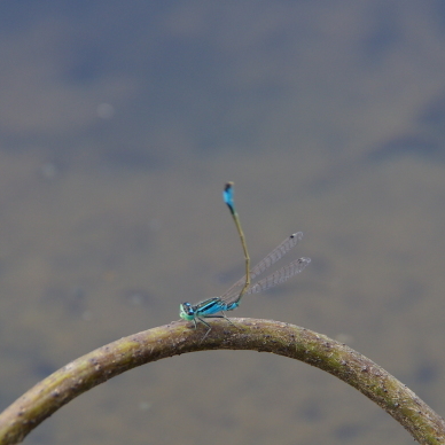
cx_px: 219
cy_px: 274
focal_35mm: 453
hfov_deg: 3.9
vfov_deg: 3.9
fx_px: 6588
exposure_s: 1/160
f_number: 5.6
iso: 200
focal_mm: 135
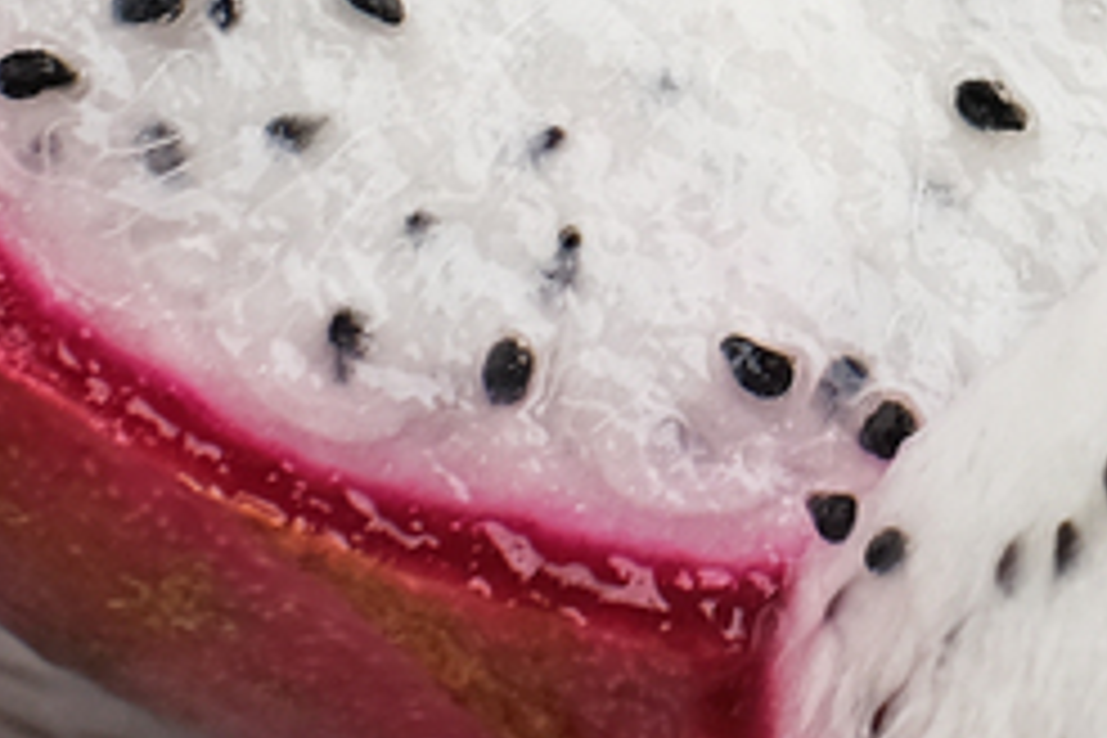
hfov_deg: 5.0
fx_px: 12607
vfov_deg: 3.3
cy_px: -695
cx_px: 1670
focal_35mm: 410
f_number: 8
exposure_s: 1/100
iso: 400
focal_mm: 35
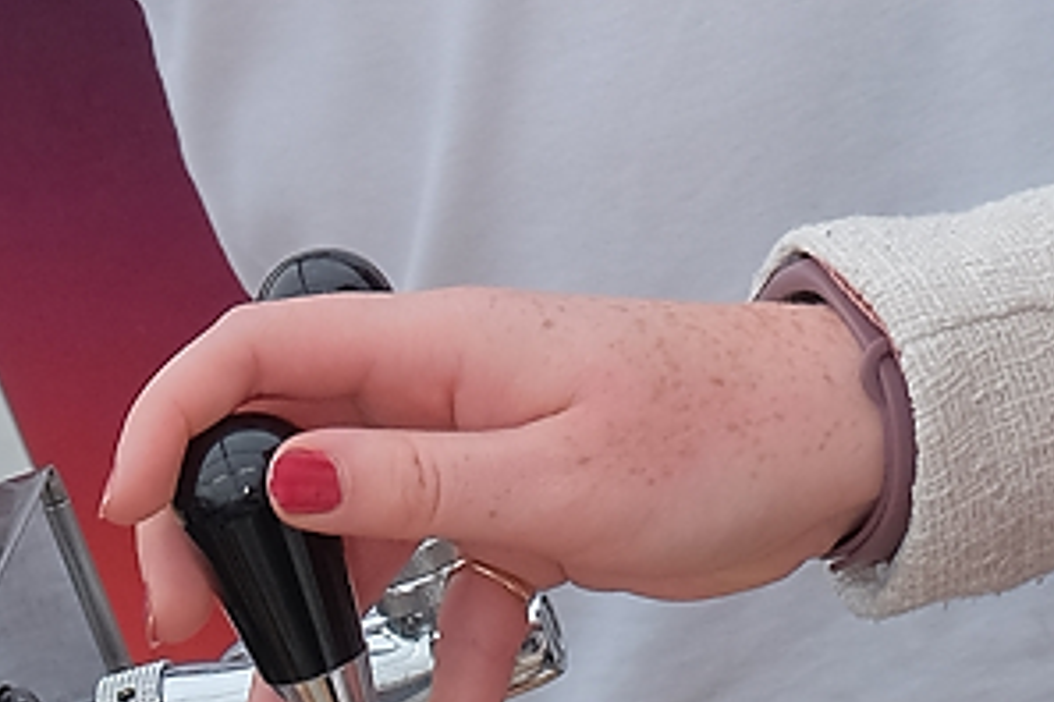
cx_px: 1437
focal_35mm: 188
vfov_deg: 7.2
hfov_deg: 10.7
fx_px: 5504
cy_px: -206
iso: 400
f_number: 5.6
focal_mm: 20.5
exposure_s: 1/140
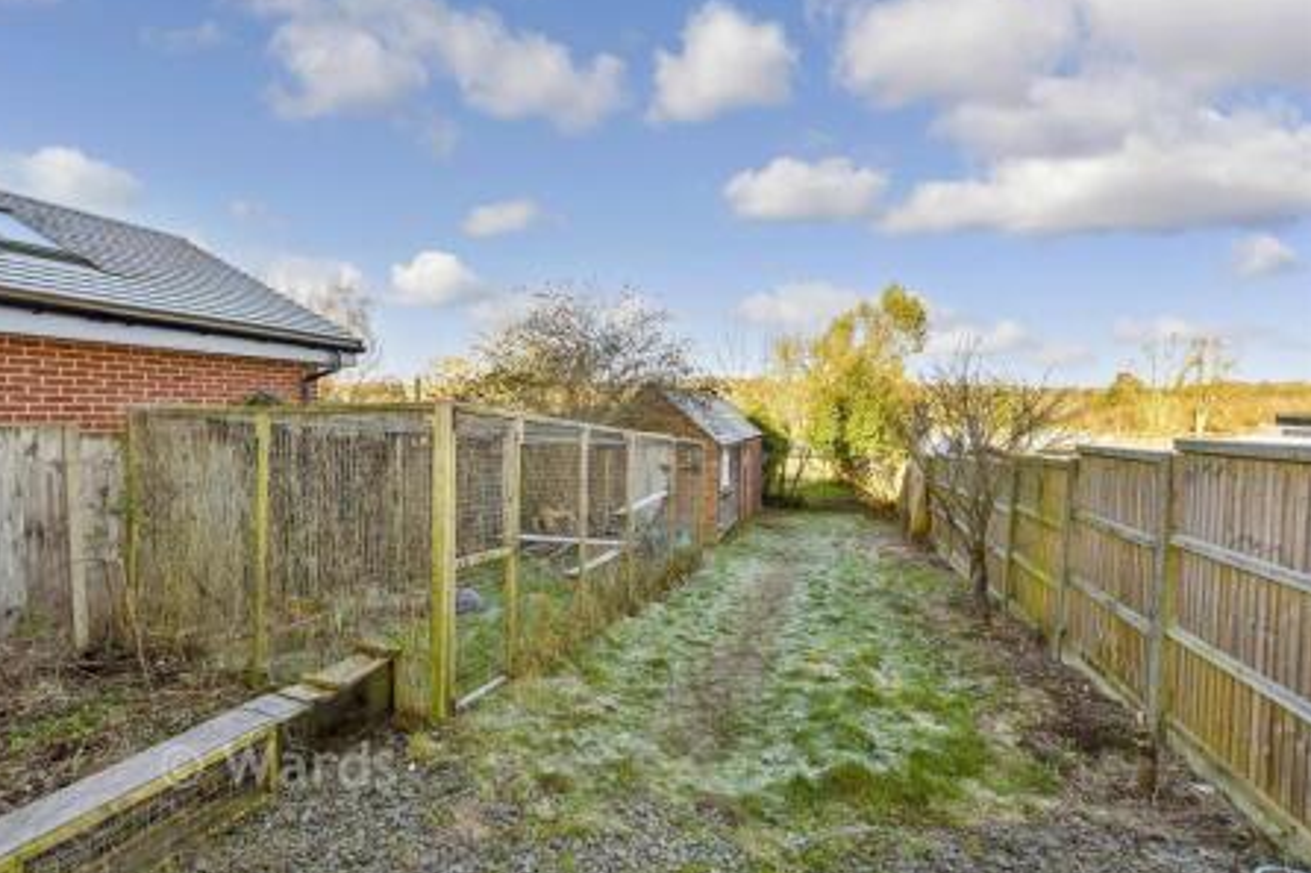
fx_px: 582
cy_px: 445
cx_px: 614
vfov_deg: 73.7
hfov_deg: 96.6
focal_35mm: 16
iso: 400
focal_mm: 10
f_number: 6.3
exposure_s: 1/250
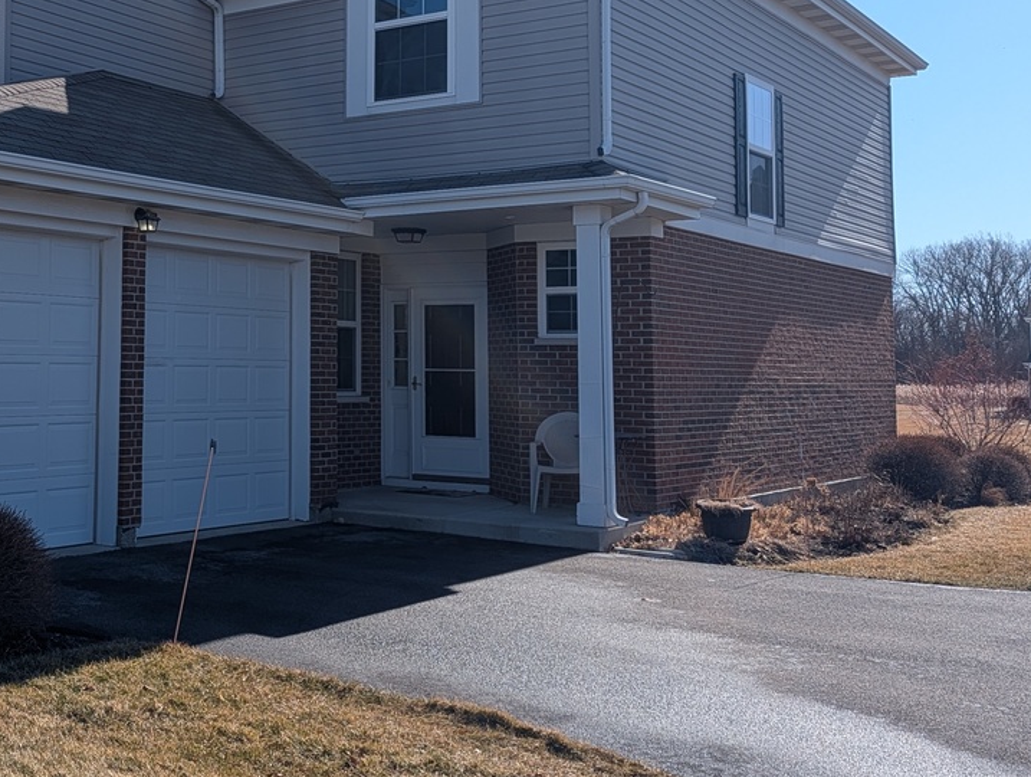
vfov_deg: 30.1
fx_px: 1432
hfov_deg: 38.0
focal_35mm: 48
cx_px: 196
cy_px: 245
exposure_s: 1/1160
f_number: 1.68
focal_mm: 6.9
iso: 19
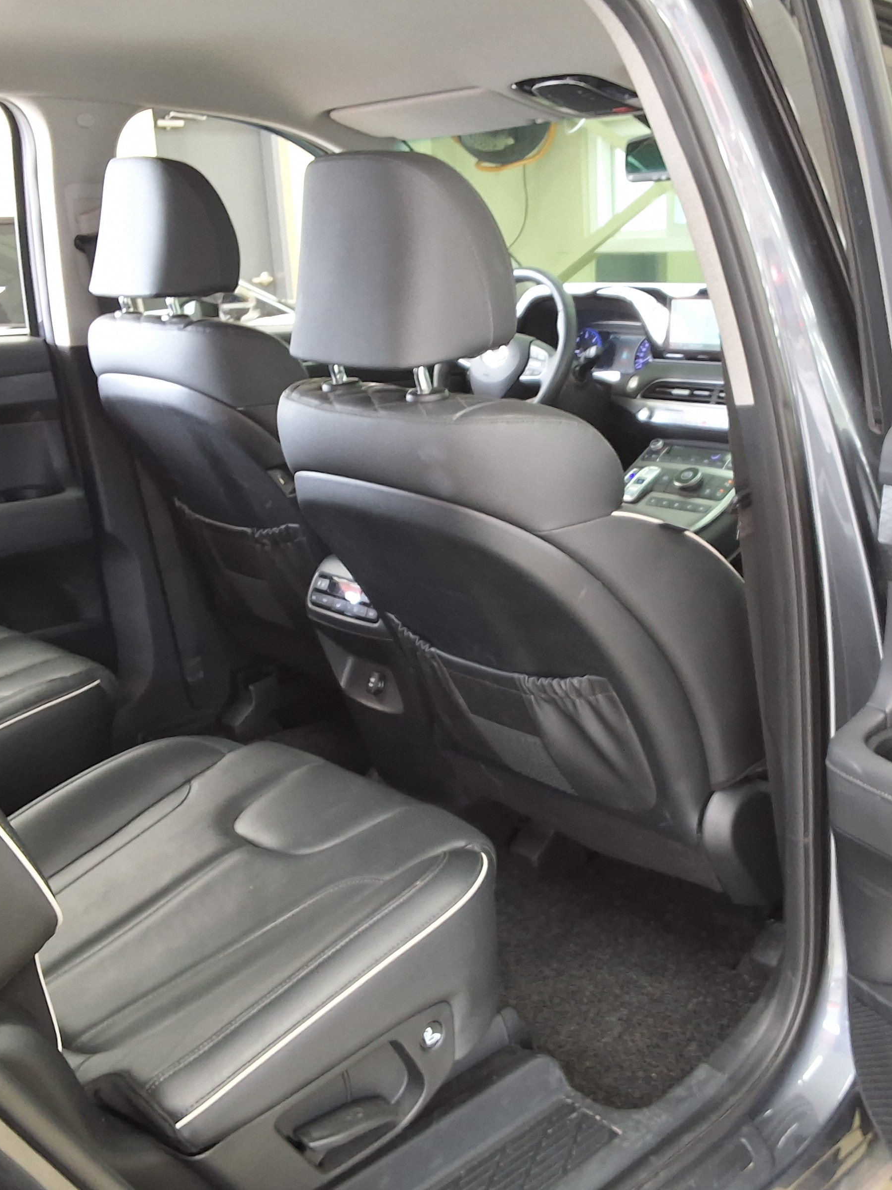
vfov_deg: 49.0
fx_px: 1305
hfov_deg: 37.4
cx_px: 578
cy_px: 596
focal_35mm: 38
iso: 100
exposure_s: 1/40
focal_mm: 2.91
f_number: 1.9
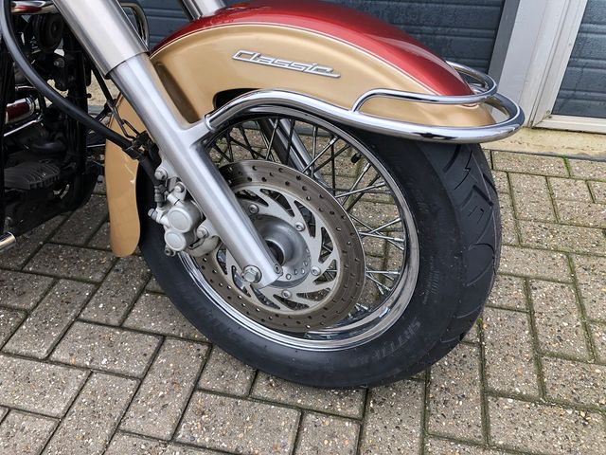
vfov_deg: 49.7
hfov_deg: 63.4
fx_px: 490
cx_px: 303
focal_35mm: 28
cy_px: 228
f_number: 1.8
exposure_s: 1/120
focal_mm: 3.99
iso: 50
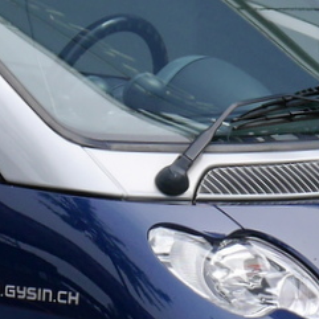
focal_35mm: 343
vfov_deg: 5.1
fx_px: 3576
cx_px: -58
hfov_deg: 5.1
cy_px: 258
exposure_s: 1/250
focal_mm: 39
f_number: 7.1
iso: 160
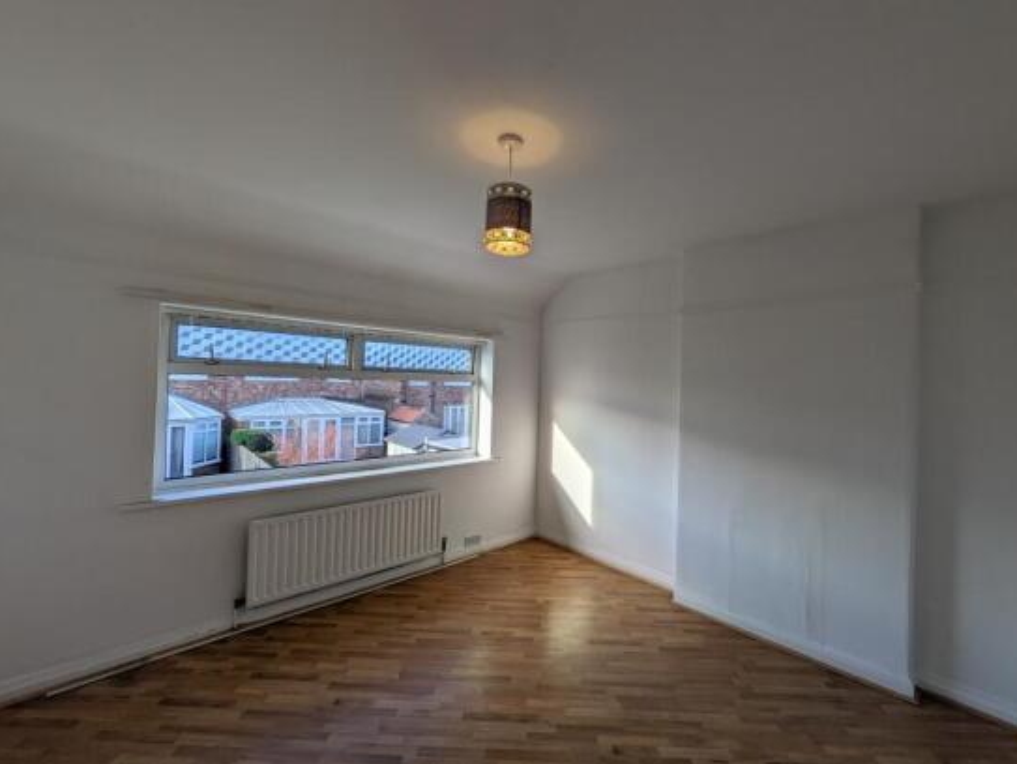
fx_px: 441
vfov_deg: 81.8
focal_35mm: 15
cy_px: 377
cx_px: 539
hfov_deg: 98.0
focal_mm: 1.83
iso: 49
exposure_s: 1/244
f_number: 2.2
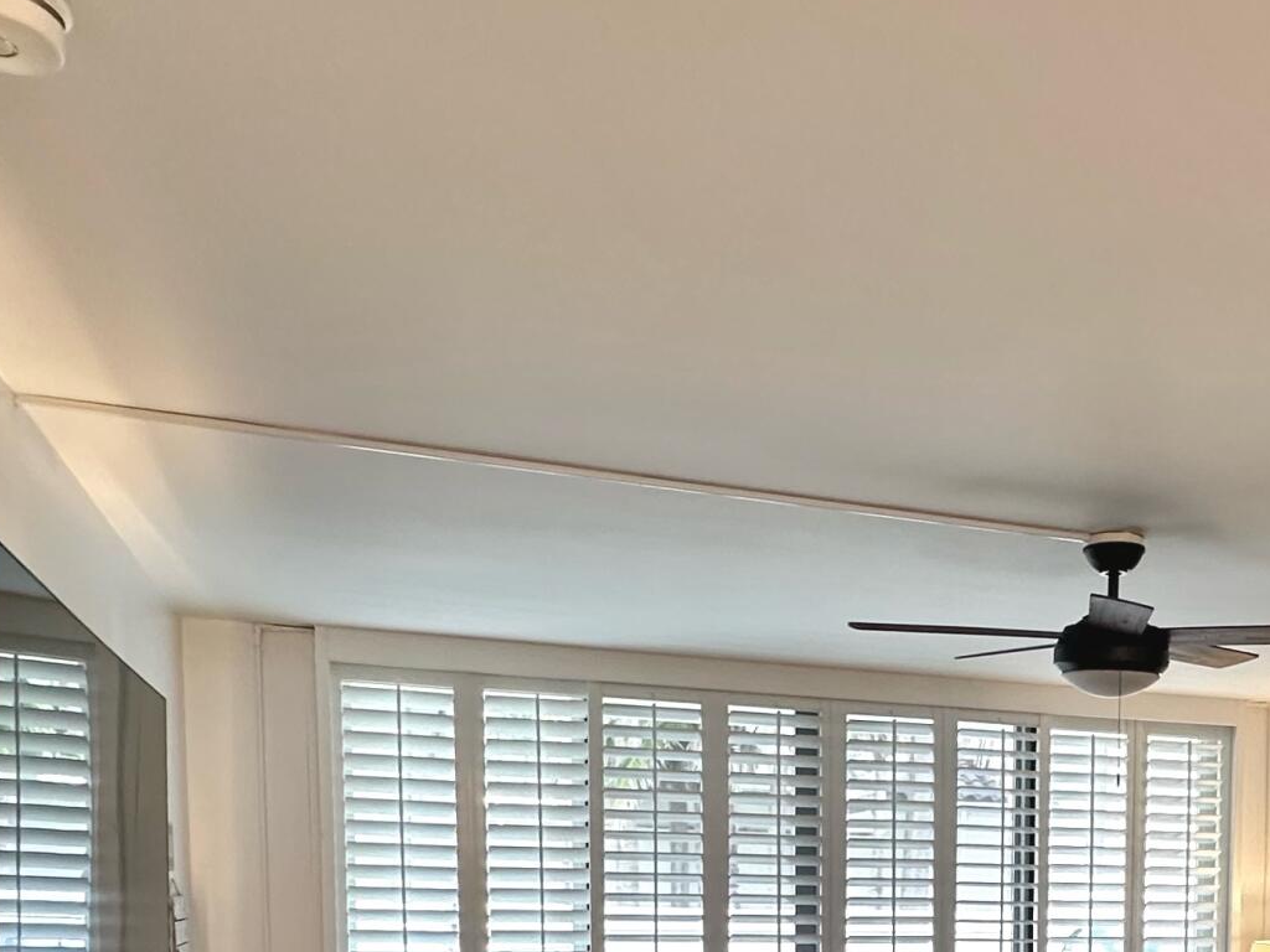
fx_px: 1504
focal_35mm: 41
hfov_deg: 43.4
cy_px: 1038
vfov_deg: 31.4
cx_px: 1033
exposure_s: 1/60
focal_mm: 2.22
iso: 250
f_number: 2.2
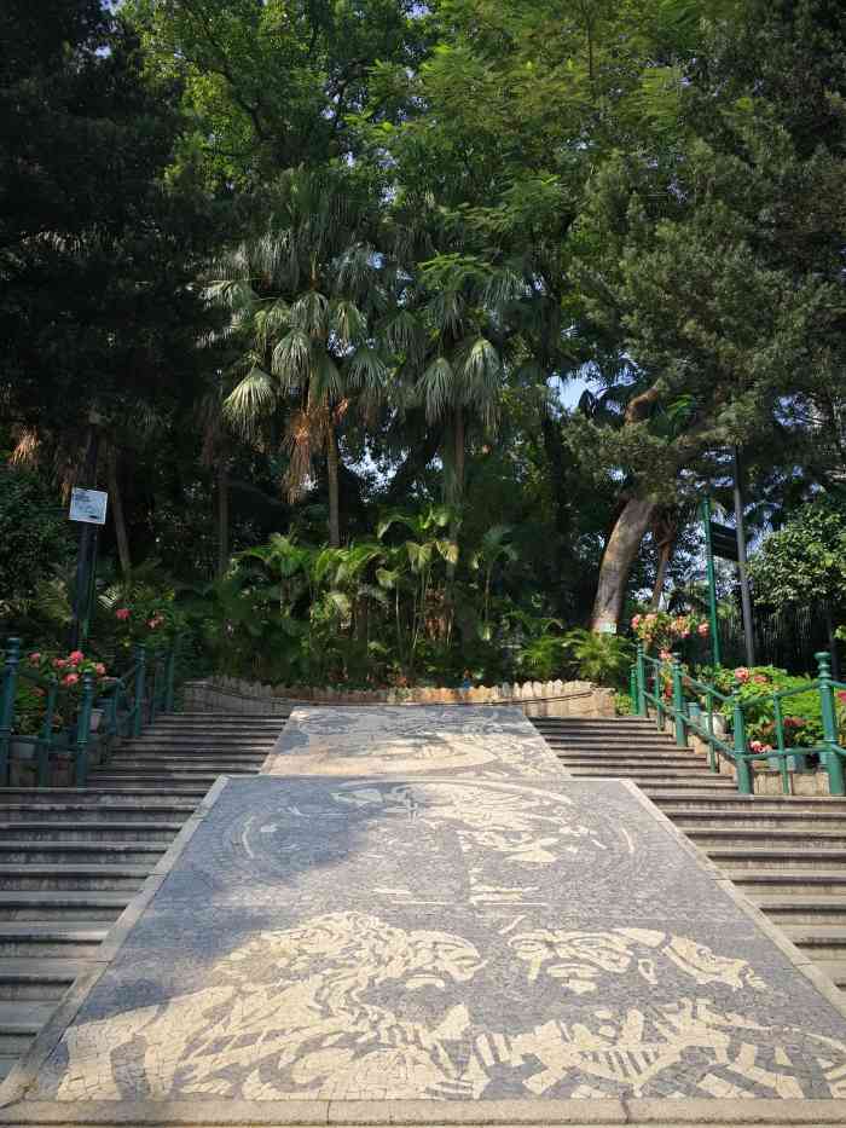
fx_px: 880
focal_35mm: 27
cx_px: 423
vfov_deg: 65.3
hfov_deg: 51.4
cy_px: 564
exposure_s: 1/909
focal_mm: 3.95
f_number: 2.2
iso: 50
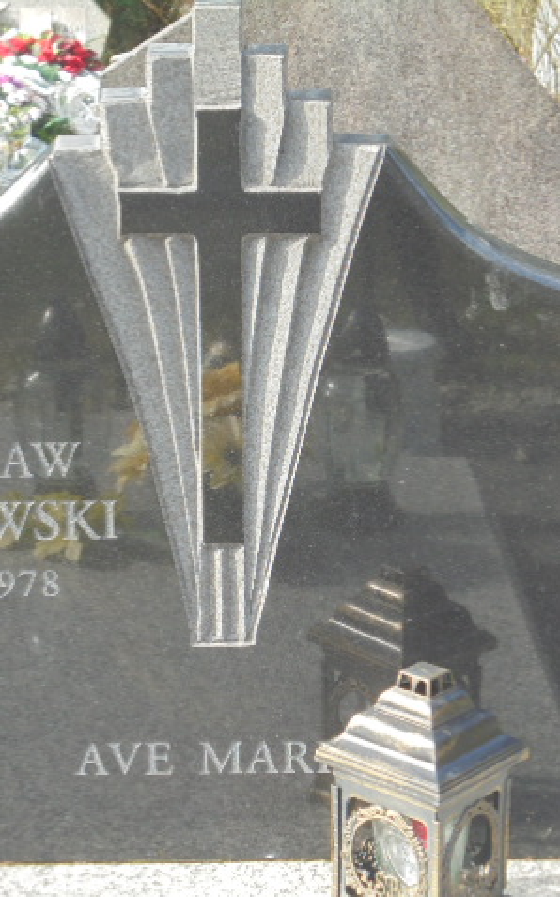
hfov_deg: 14.4
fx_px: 2223
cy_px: 449
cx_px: 271
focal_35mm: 91
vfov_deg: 22.8
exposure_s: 1/80
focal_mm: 11.5
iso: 100
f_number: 5.6
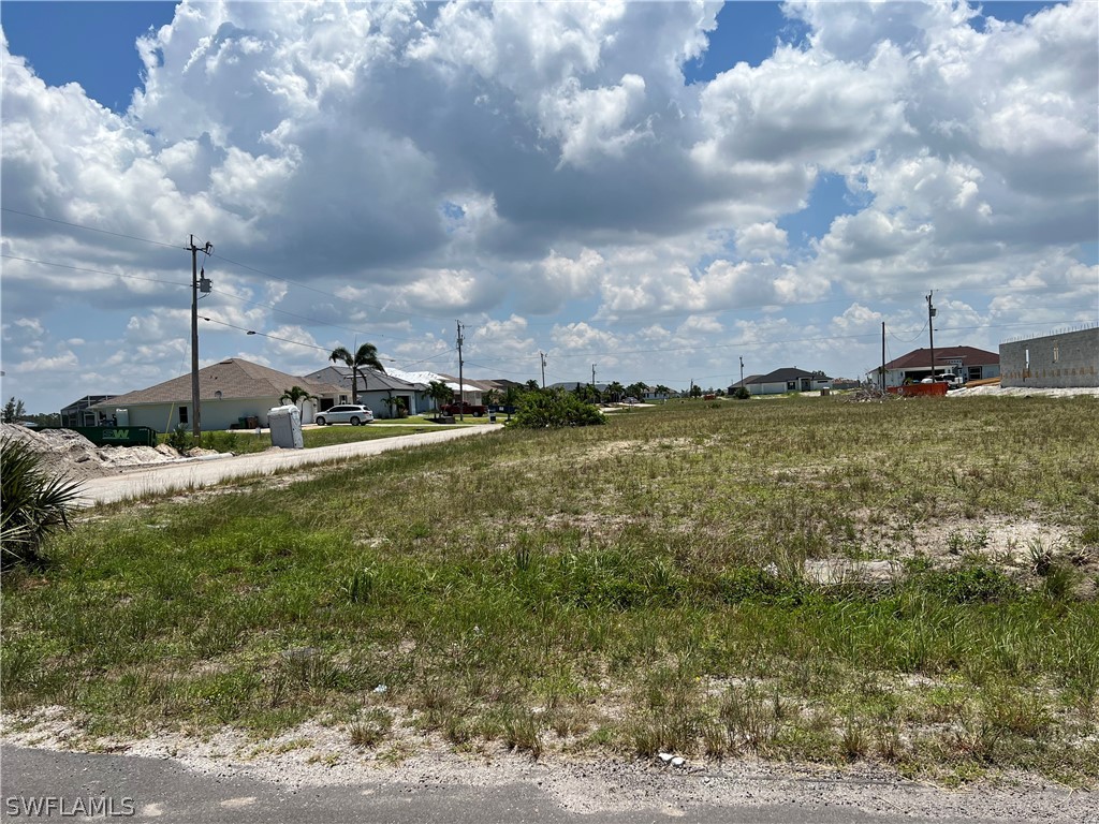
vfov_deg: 53.1
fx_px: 825
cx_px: 550
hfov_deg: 67.3
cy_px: 412
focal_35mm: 26
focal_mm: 5.7
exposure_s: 1/9434
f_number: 1.5
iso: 50
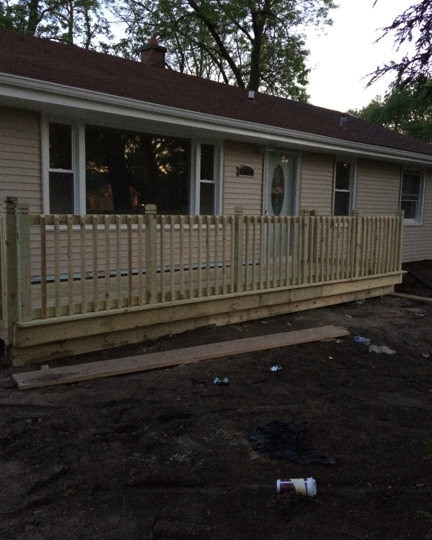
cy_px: 267
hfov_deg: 45.8
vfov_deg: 55.7
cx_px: 214
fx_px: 511
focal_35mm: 32
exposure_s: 1/15
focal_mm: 4.12
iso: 500
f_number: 2.2
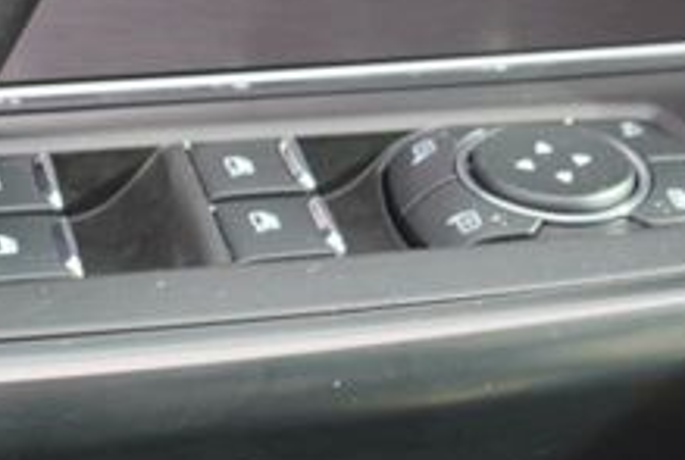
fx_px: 2135
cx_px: 482
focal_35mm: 112
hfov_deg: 18.1
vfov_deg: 12.3
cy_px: 297
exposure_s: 1/80
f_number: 4.5
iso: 100
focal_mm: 16
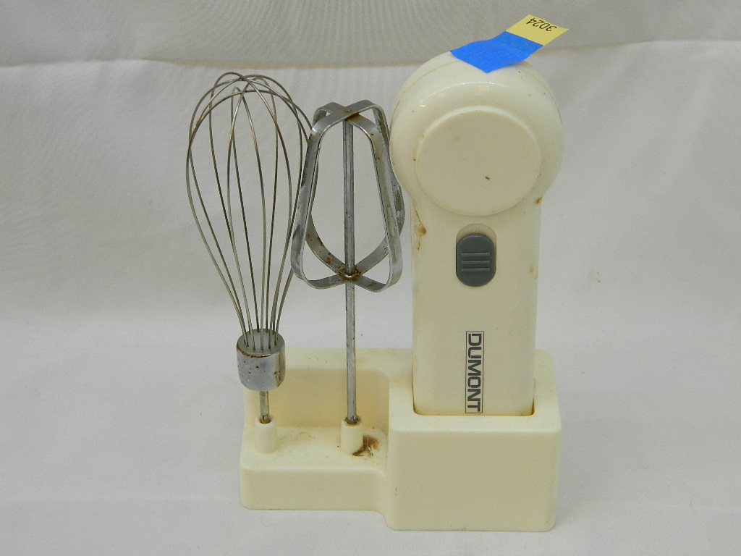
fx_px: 1498
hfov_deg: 27.8
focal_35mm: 70
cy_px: 278
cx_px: 370
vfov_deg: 21.0
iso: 80
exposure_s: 1/40
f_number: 4
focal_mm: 12.6
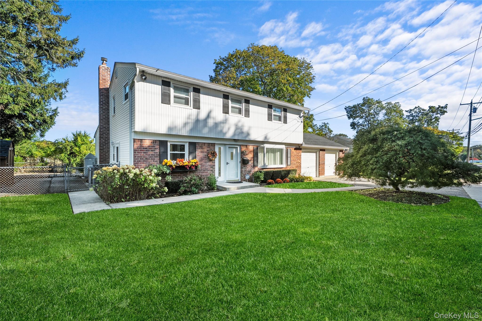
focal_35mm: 16
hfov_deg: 96.7
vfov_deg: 73.7
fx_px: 214
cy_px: 160
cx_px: 241
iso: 500
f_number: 9
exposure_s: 1/160
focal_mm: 16
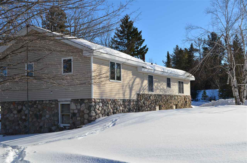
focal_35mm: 45
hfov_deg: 43.7
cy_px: 82
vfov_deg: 29.7
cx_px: 124
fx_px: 308
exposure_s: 1/400
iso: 200
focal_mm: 30
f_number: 11
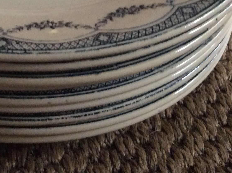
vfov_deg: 19.2
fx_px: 495
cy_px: -4
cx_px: 32
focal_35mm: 74
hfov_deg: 25.7
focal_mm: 3.3
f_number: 2.4
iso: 200
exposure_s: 1/25
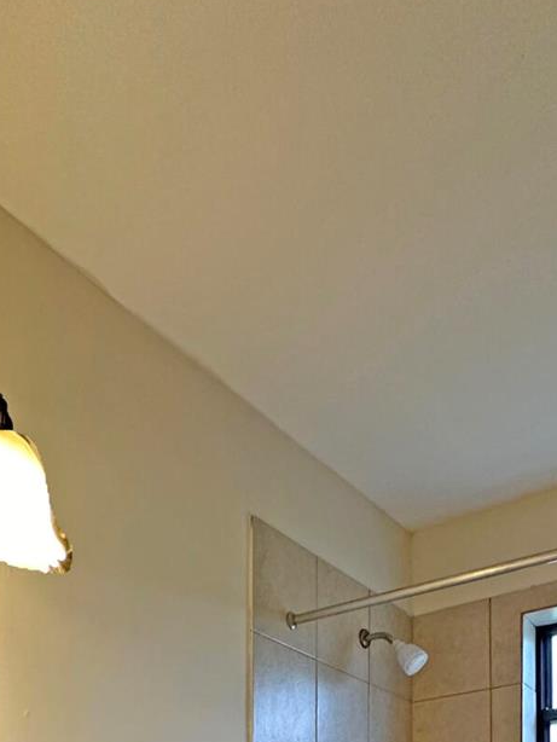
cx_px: 260
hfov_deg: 40.7
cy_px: 915
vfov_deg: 37.7
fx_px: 750
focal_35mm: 35
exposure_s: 1/60
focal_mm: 2.22
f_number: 2.2
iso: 200
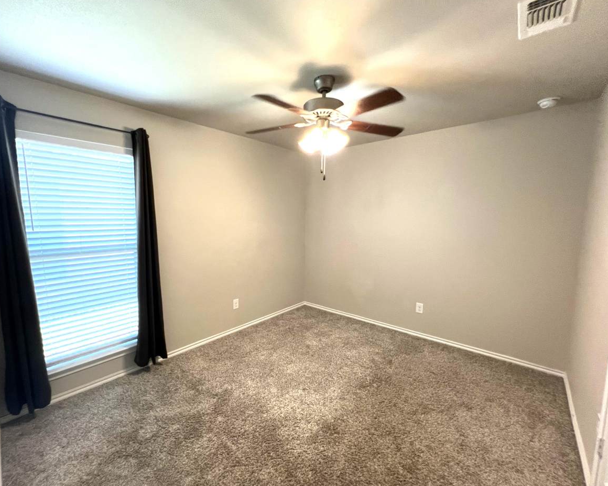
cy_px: 245
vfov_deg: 88.0
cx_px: 286
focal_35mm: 14
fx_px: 252
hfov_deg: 100.6
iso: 200
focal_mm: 1.57
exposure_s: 1/60
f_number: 1.8
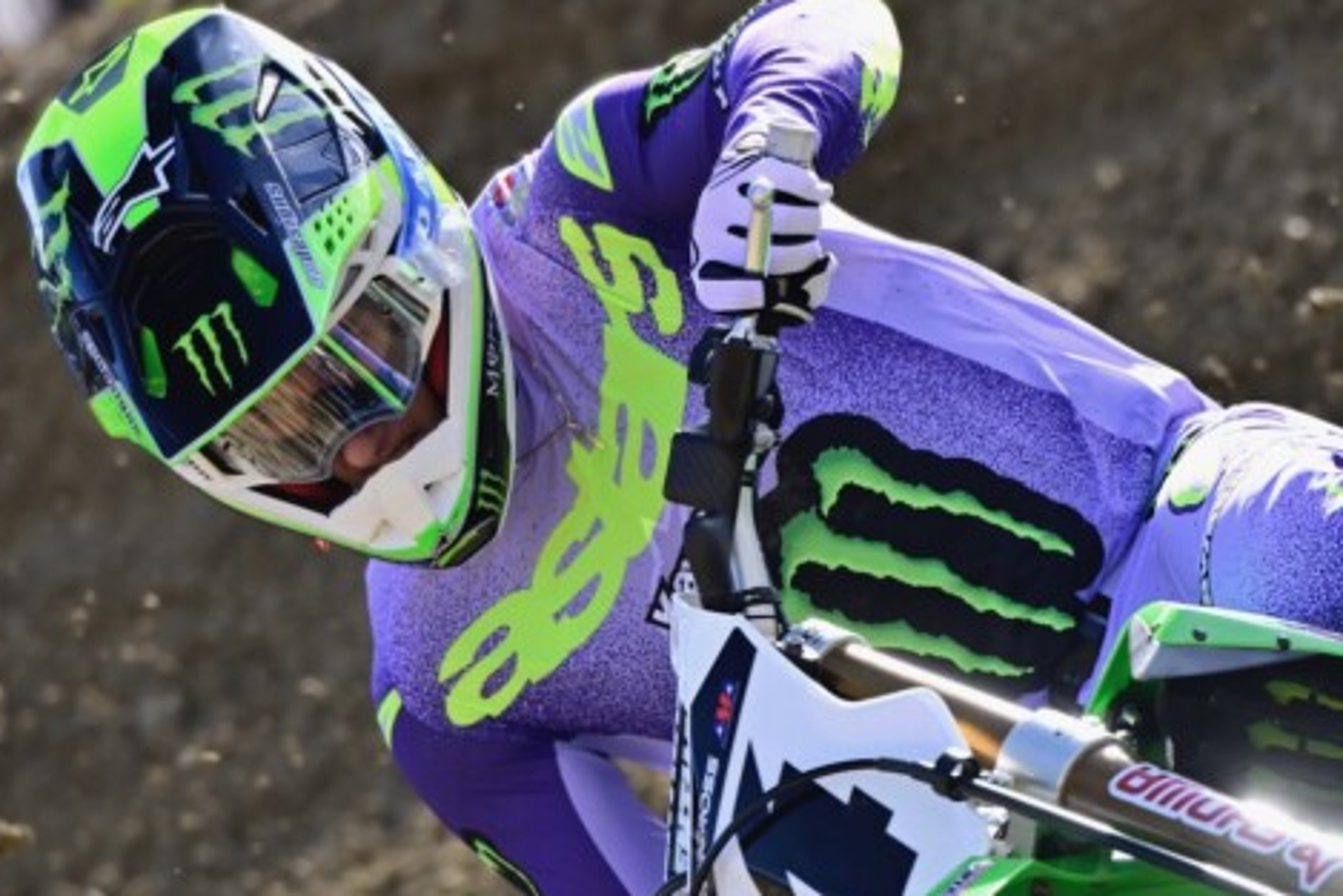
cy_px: 854
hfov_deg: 4.8
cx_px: 1343
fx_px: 15896
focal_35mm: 426
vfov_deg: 3.2
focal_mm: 200
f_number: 3.5
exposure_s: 1/1250
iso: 560
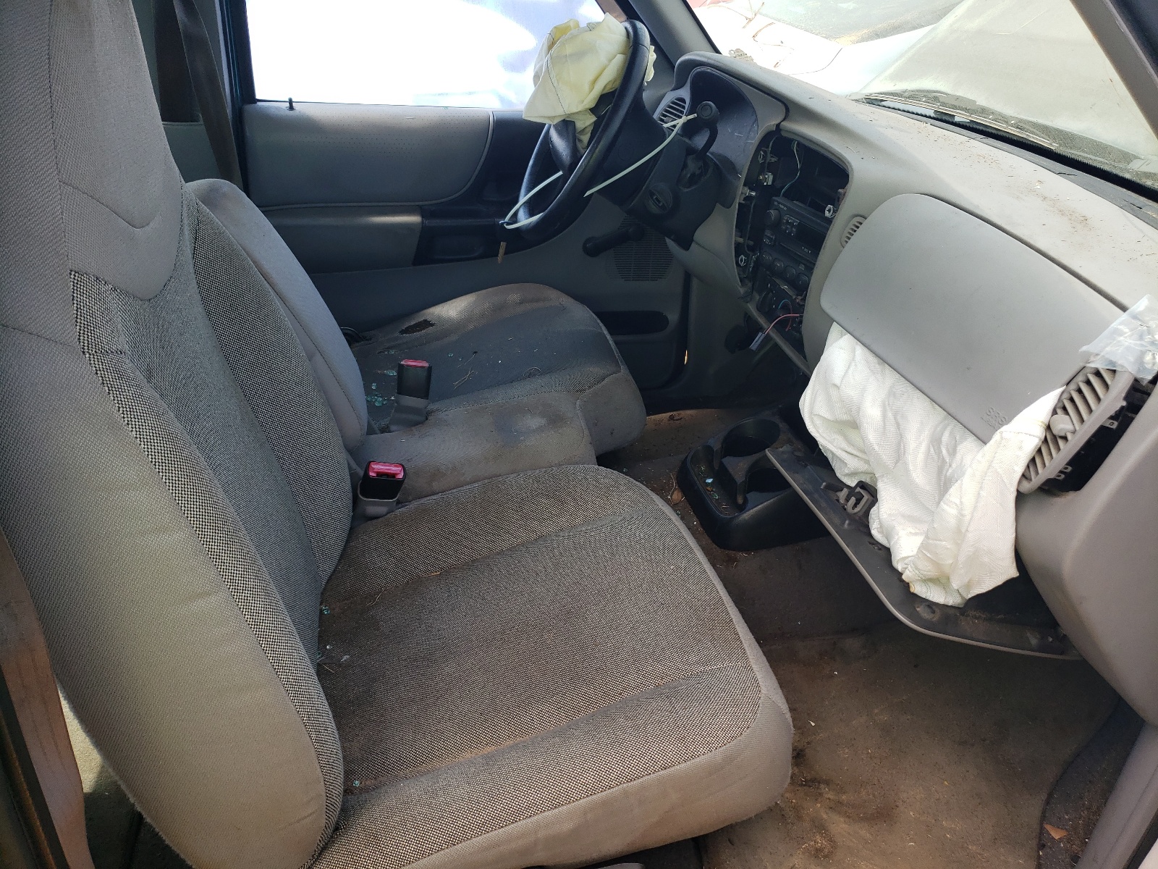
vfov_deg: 53.1
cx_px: 579
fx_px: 870
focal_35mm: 26
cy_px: 434
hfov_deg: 67.3
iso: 50
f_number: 1.5
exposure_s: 1/400
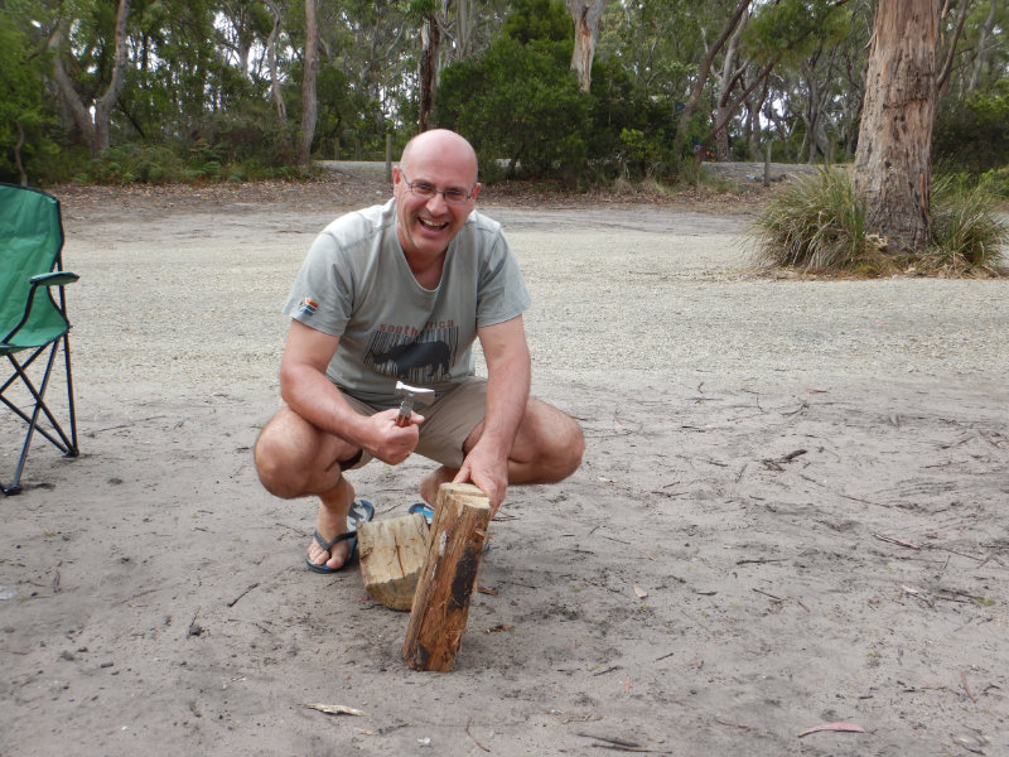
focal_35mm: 34
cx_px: 504
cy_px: 378
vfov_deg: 41.8
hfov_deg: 54.0
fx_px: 991
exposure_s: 1/125
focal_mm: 6.1
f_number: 4.2
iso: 125
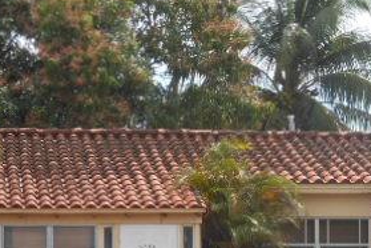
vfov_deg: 7.5
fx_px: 1865
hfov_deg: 11.3
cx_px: 327
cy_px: 277
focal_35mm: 181
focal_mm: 13.6
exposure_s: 1/320
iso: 80
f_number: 4.4
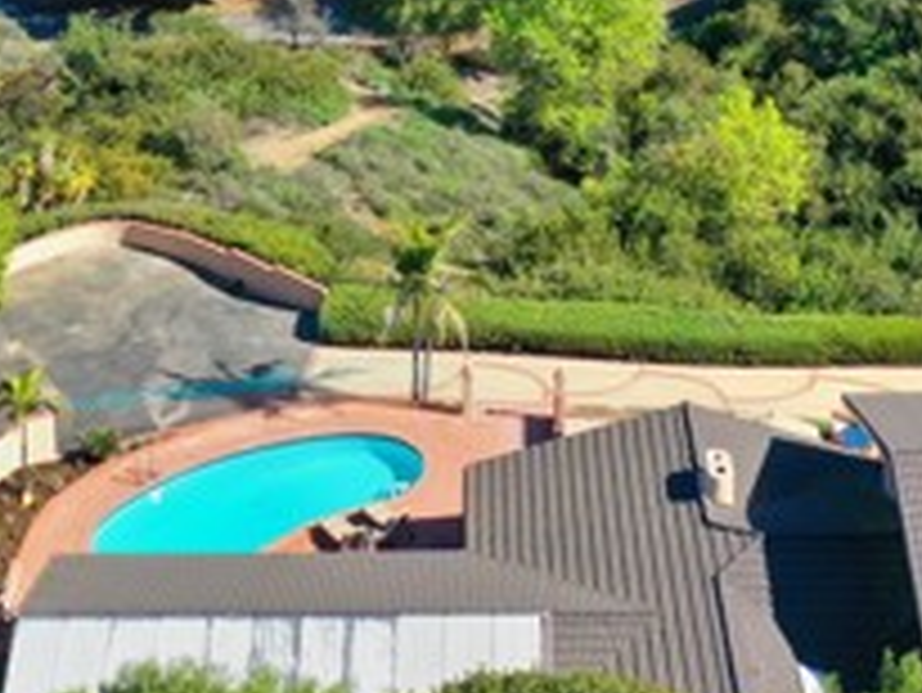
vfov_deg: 17.1
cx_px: 459
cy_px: -43
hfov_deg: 23.3
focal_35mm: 84
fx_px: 2239
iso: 100
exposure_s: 1/320
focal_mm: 10.26
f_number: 5
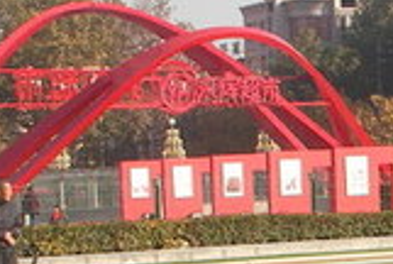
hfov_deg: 13.3
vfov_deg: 9.3
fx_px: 1608
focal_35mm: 147
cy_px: 293
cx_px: 552
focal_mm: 6.3
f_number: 6.6
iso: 50
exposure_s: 1/163
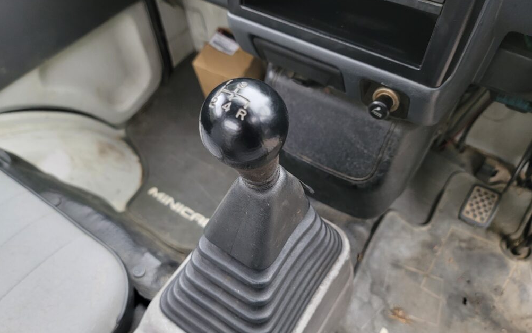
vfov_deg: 47.5
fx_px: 377
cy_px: 181
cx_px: 261
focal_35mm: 26
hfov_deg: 70.4
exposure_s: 1/40
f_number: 1.8
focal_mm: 6.7
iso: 200
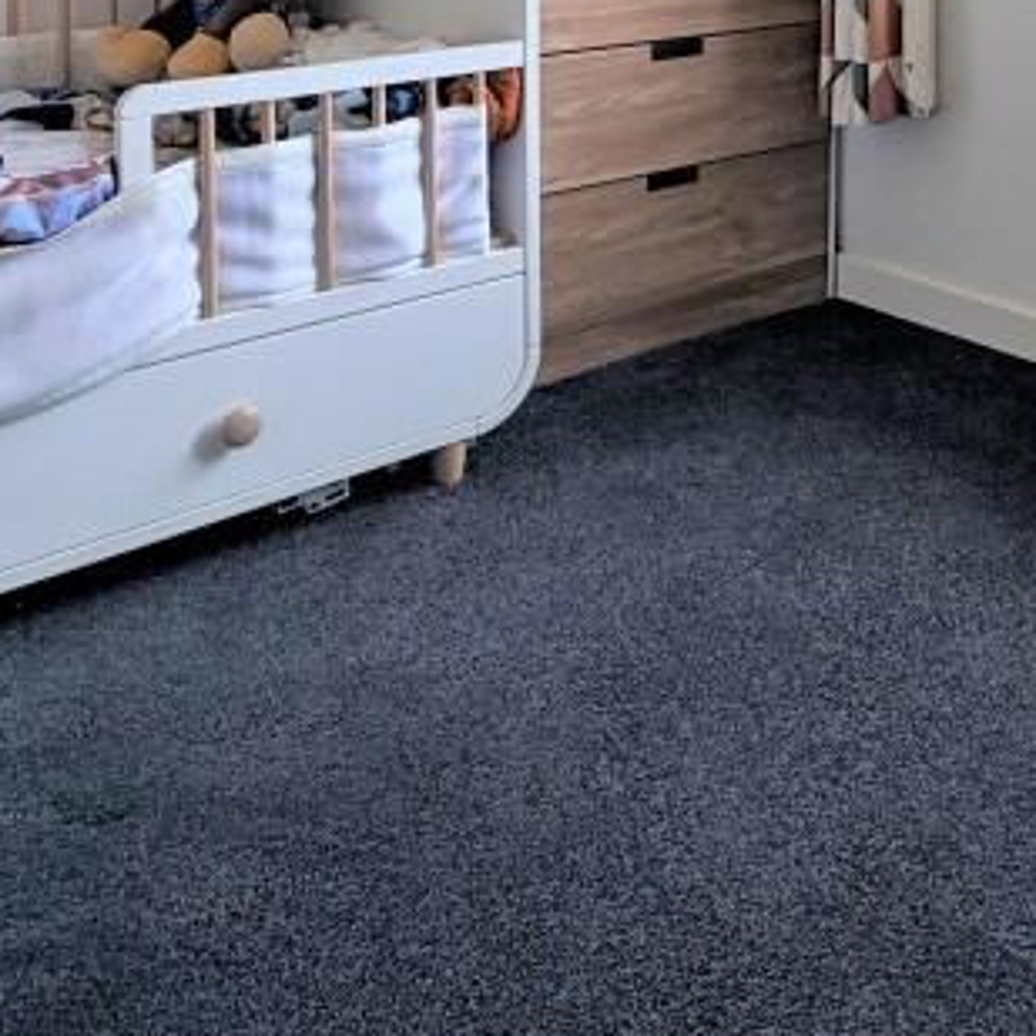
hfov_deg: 39.1
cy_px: -148
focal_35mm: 41
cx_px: 848
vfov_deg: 34.4
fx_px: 1388
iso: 64
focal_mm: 2.22
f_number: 2.2
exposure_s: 1/100
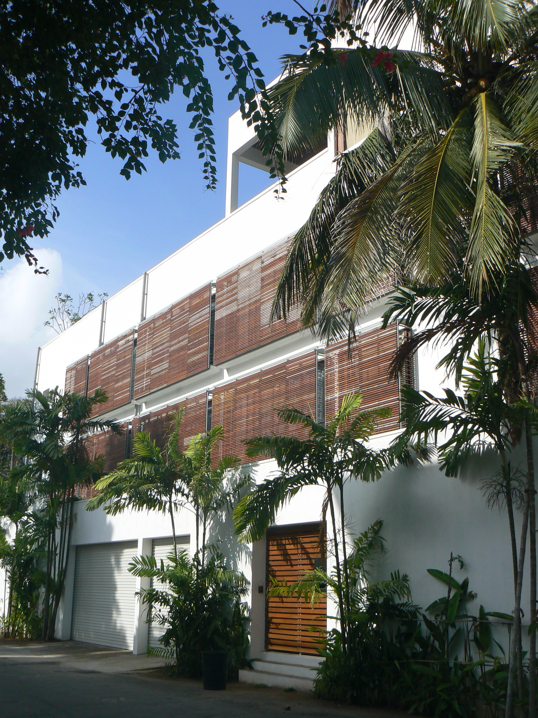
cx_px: 262
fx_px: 767
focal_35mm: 37
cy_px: 352
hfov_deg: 38.7
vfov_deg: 50.1
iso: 80
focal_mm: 6
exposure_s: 1/500
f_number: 6.3
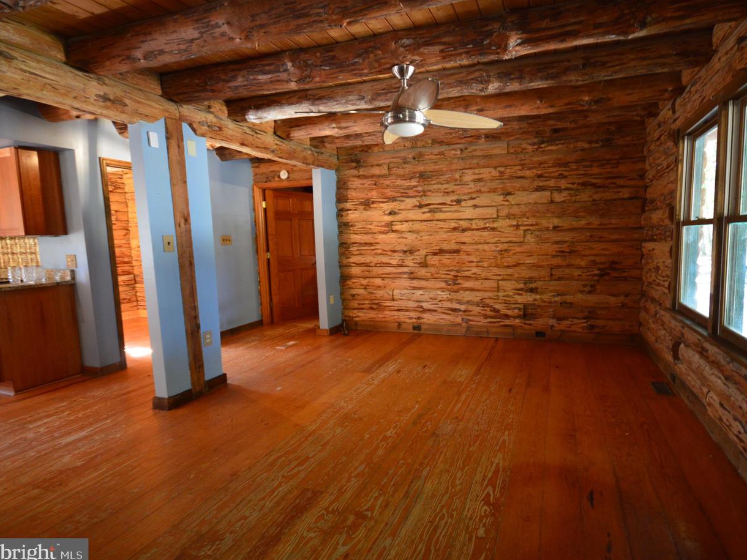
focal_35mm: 17
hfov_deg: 90.3
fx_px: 367
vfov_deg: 74.7
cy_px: 276
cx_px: 434
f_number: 4
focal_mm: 10
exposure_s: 1/10
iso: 800
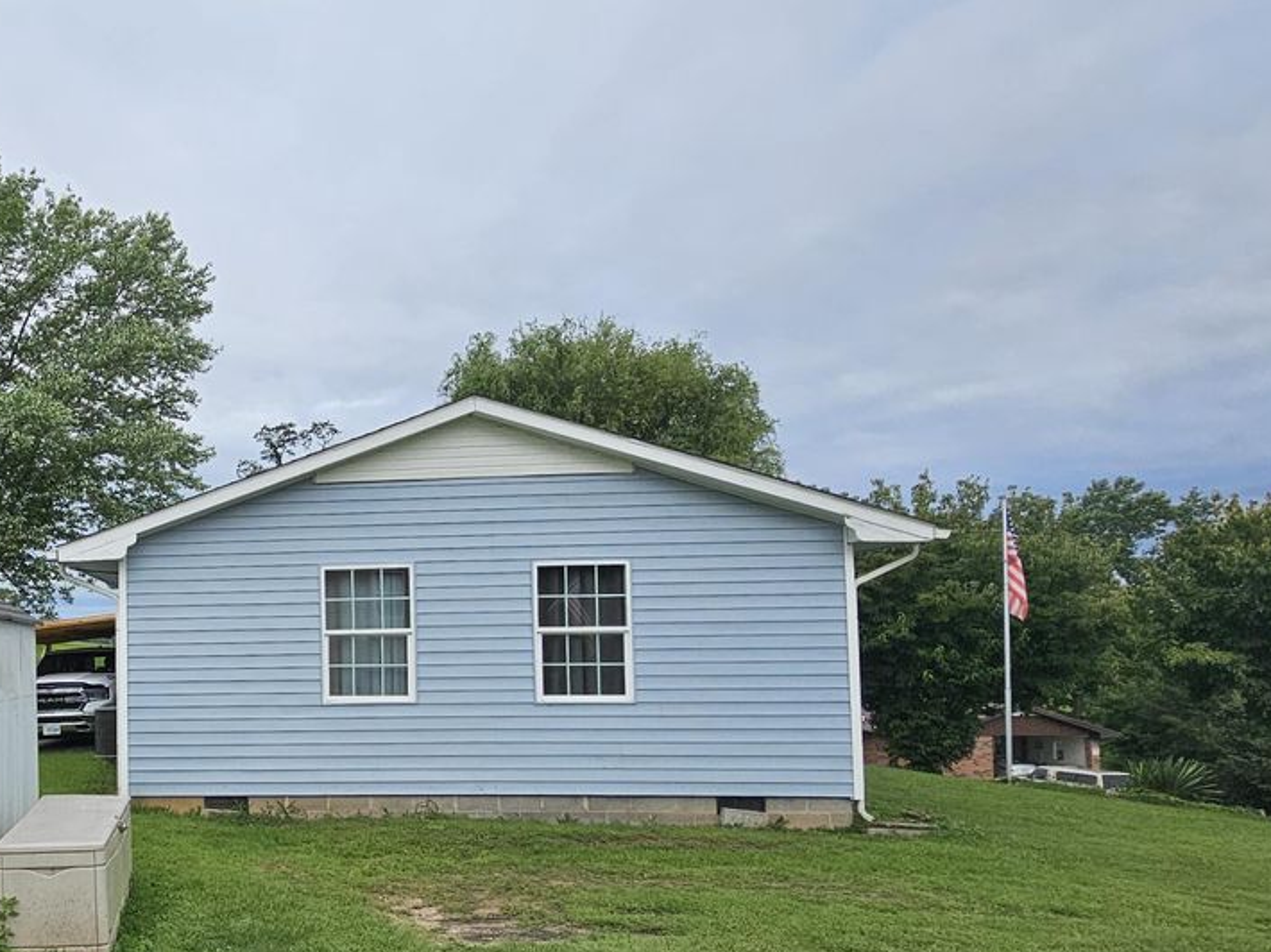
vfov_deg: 53.8
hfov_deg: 61.5
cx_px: 192
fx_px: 918
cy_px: 628
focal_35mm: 25
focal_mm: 2.2
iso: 50
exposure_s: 1/3143
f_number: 2.2
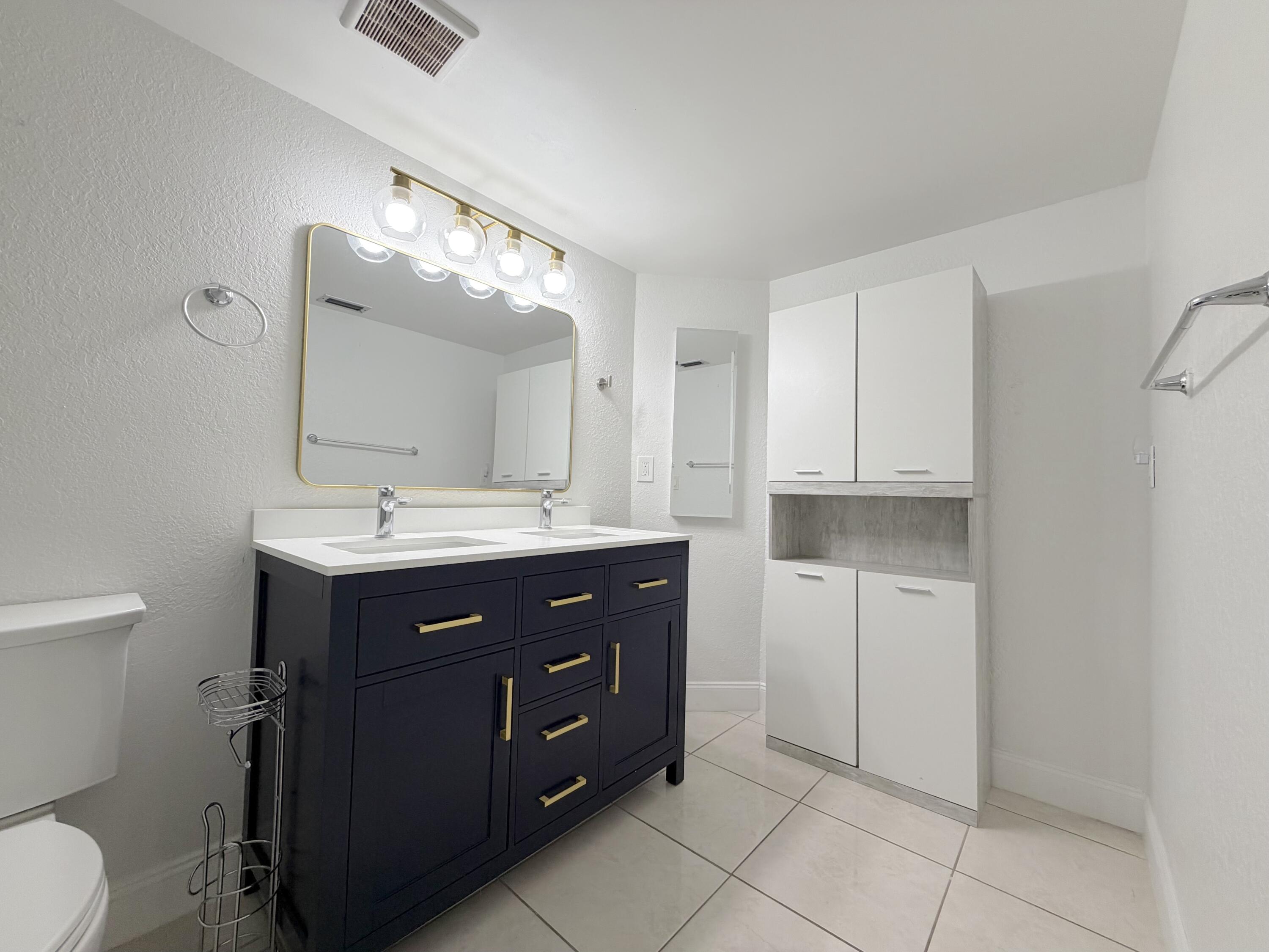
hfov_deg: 102.1
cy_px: 476
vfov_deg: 85.7
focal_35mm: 14
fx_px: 513
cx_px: 634
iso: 200
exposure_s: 1/120
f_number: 2.2
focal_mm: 2.22
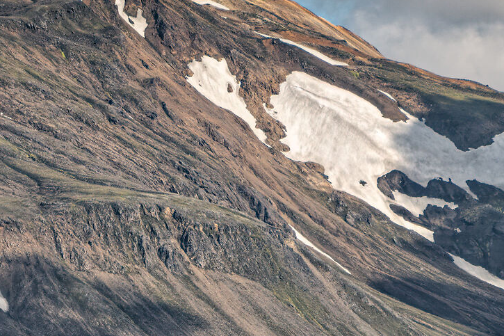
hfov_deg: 3.3
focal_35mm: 616
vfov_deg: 2.2
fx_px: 8621
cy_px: 324
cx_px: -57
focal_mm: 67.21
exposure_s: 1/400
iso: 64
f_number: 4.5
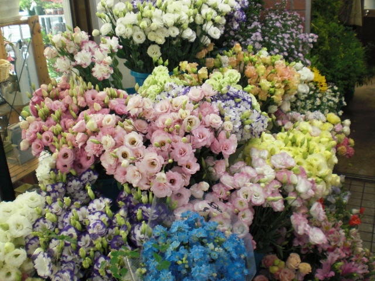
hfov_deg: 49.0
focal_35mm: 38
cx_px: 188
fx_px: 412
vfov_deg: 37.7
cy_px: 140
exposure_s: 1/60
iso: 200
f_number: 3.1
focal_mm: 6.3
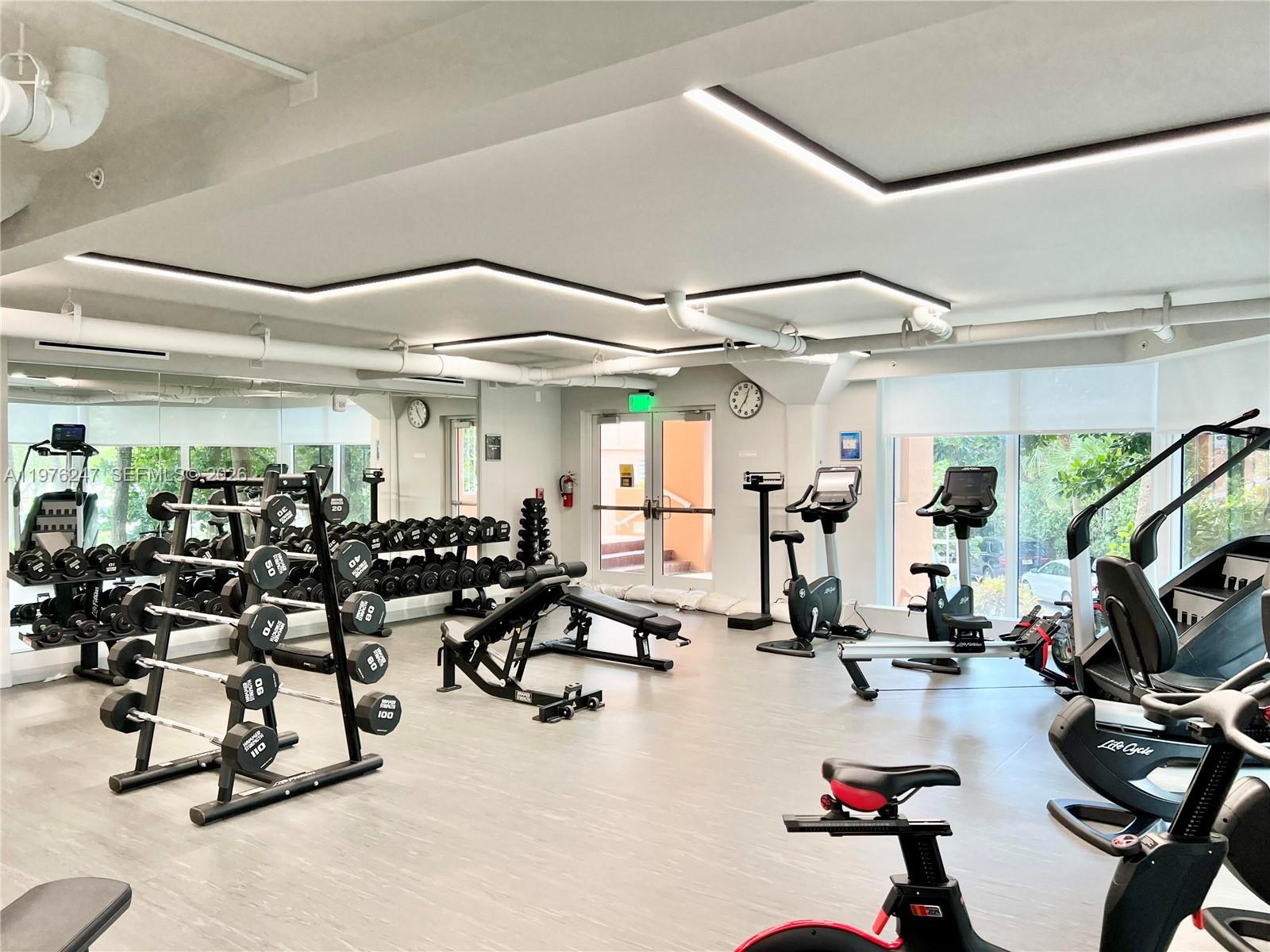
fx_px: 954
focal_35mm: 26
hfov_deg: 67.3
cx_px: 635
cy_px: 476
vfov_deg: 53.1
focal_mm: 5.7
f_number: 1.5
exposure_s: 1/120
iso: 100
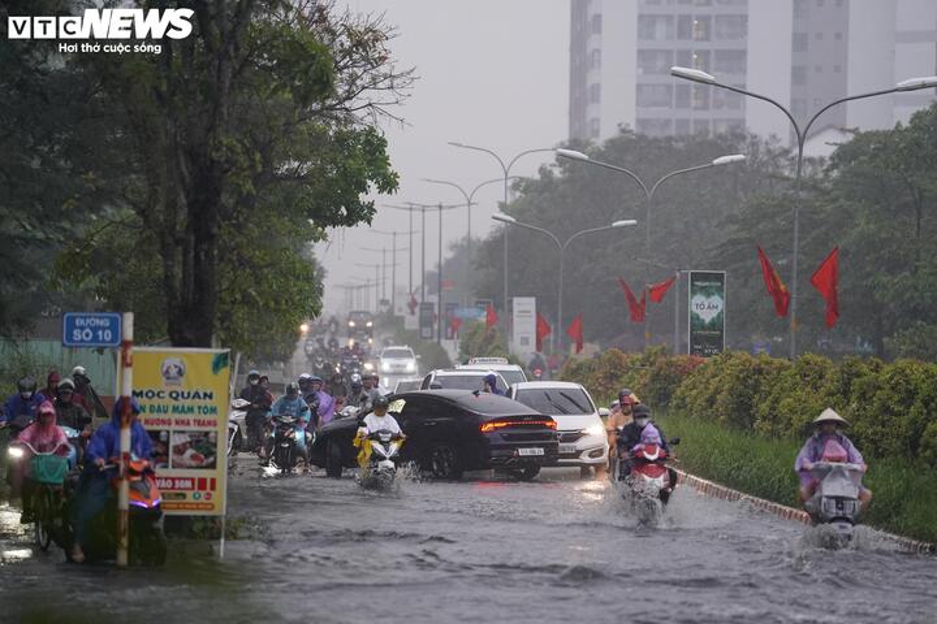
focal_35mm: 200
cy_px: 312
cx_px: 468
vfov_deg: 6.9
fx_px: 5205
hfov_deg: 10.3
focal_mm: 200
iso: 3200
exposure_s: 1/1250
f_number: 2.8
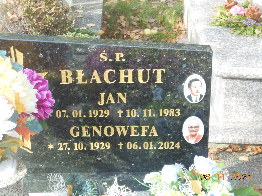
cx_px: 131
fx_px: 575
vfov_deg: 19.4
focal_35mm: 76
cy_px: 98
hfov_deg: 25.7
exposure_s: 1/100
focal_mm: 13.6
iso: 125
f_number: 4.4
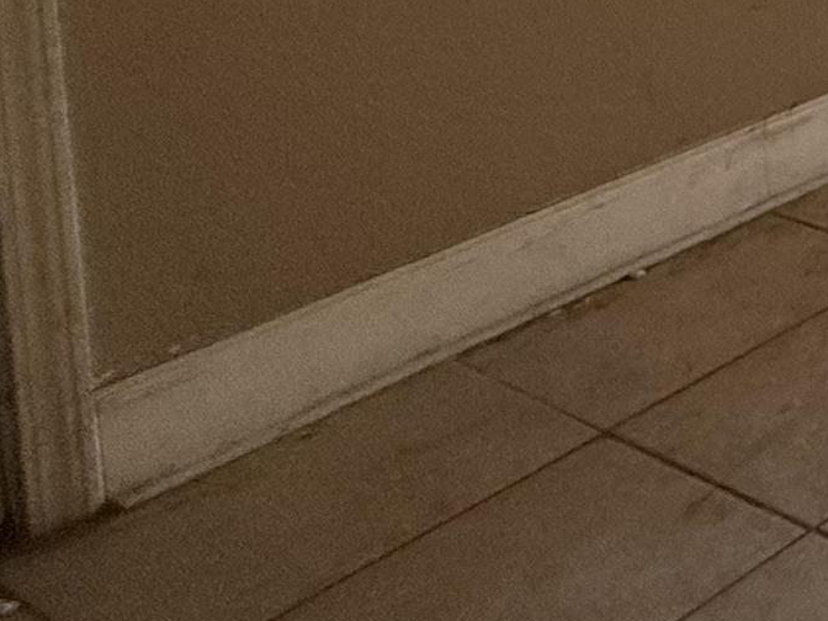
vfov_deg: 18.3
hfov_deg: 16.9
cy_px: -487
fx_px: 1531
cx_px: 1827
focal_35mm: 64
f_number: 2.2
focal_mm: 2.22
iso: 250
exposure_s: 1/99
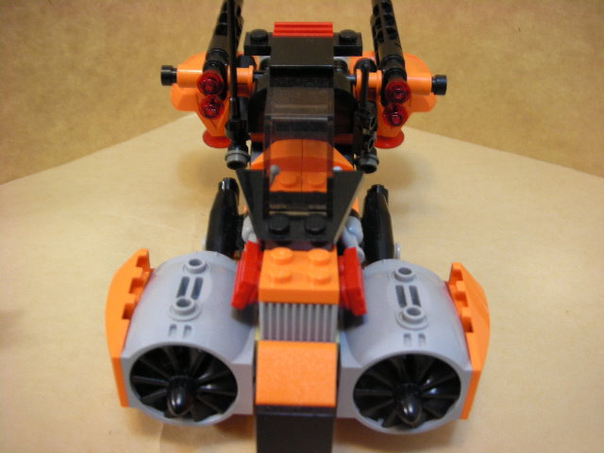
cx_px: 302
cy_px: 226
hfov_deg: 52.6
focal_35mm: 35
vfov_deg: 40.7
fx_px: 611
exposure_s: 1/3.9
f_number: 3
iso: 157
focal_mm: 5.8
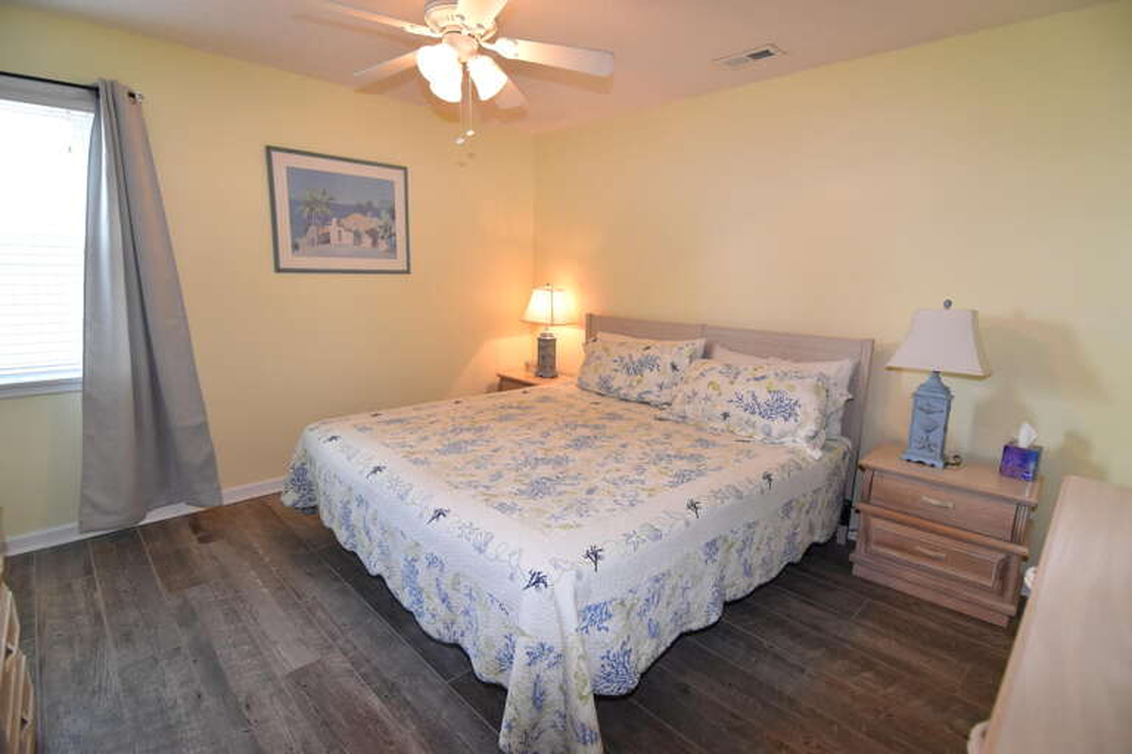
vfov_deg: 72.1
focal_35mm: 16
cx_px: 566
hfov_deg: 95.0
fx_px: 519
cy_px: 377
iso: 800
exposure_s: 1/80
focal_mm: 11
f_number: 4.5
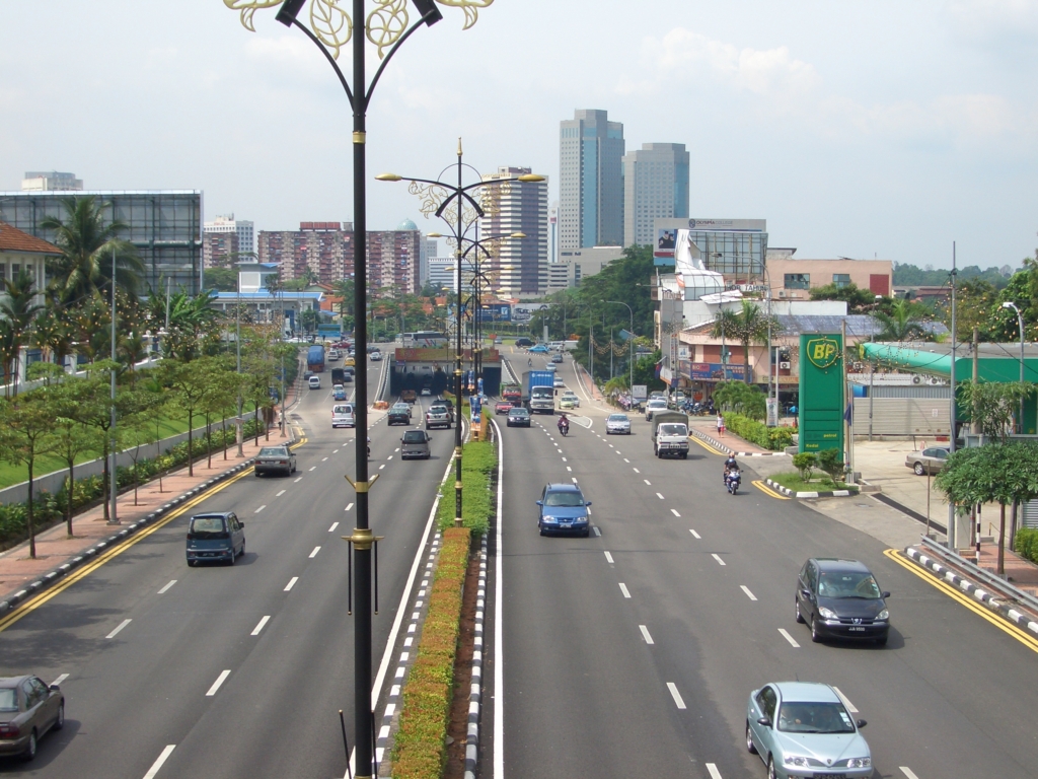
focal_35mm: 62
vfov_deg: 23.7
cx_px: 519
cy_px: 390
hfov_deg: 31.2
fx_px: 1859
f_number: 5.6
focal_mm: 10.2
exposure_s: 1/250
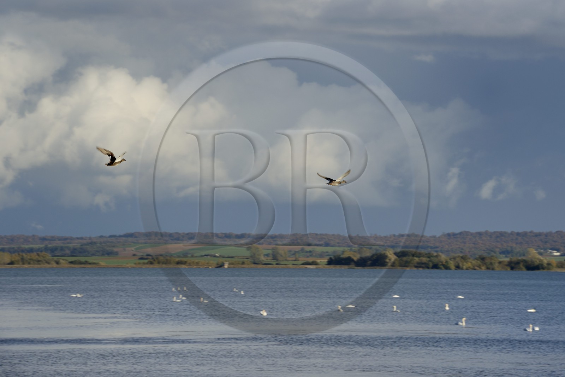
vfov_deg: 6.9
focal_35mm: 200
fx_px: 3138
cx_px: 282
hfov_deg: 10.3
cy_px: 188
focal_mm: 200
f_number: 16
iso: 200
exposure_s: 1/250
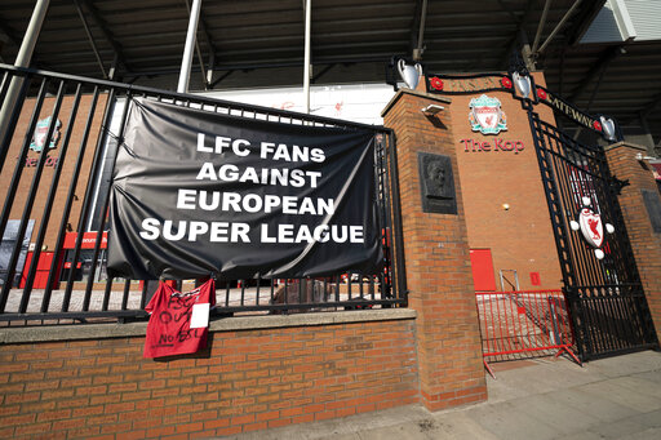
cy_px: 220
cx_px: 330
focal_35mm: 13
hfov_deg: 108.3
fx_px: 239
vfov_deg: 85.4
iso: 100
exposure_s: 1/500
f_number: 5.6
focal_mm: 13
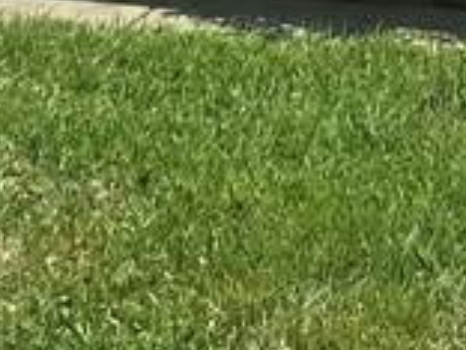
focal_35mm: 184
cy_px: -607
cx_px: 221
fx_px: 2477
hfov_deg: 10.7
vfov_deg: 7.3
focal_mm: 3.99
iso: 20
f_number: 1.8
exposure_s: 1/1623
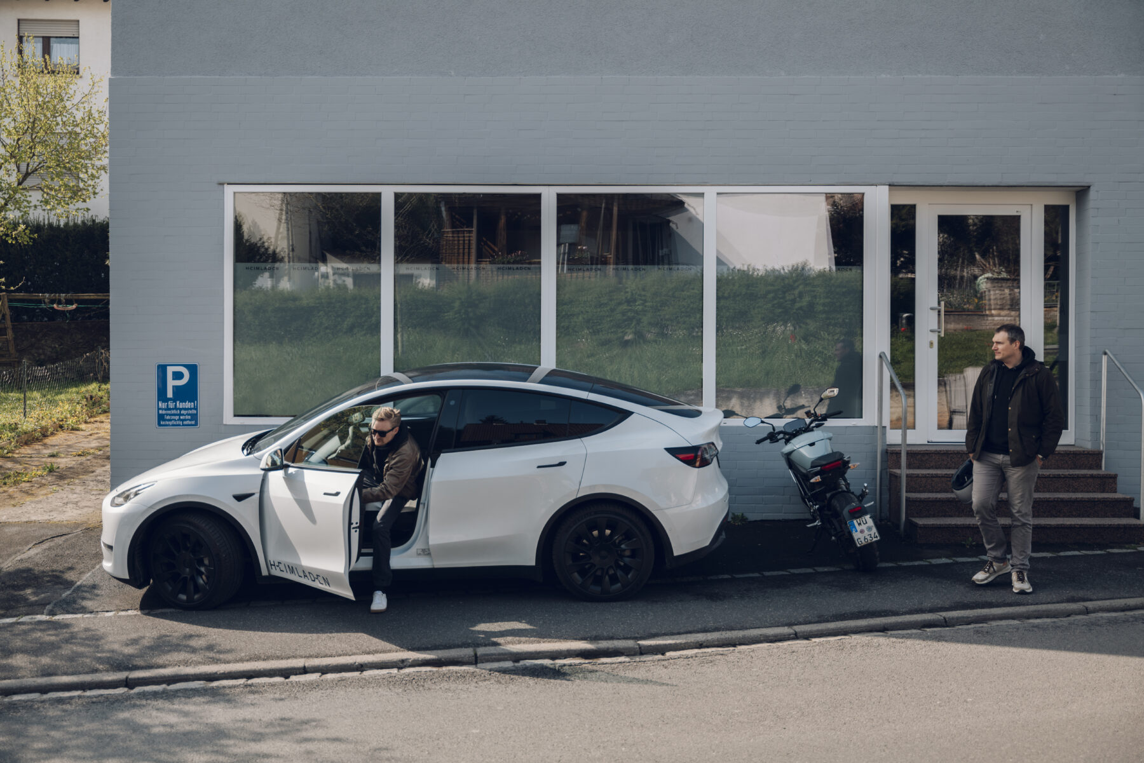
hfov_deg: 51.9
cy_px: 382
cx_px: 572
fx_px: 1176
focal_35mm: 37
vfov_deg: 36.0
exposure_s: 1/1000
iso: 200
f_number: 2.8
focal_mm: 37
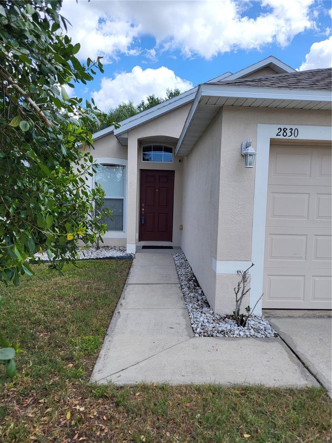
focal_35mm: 26
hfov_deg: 53.1
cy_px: 222
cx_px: 166
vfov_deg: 67.3
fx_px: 332
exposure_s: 1/1668
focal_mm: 5.4
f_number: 1.8
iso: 40
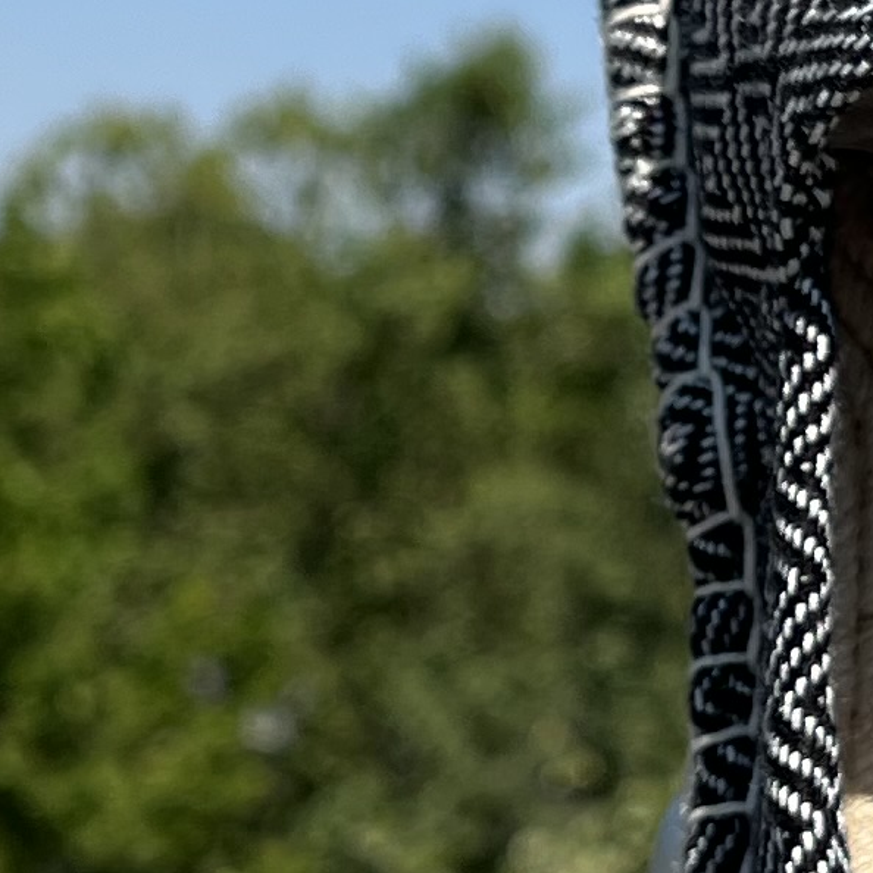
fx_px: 4451
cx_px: 494
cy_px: 655
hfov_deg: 11.2
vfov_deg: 11.2
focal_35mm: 156
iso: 50
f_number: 1.5
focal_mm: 5.7
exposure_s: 1/5587
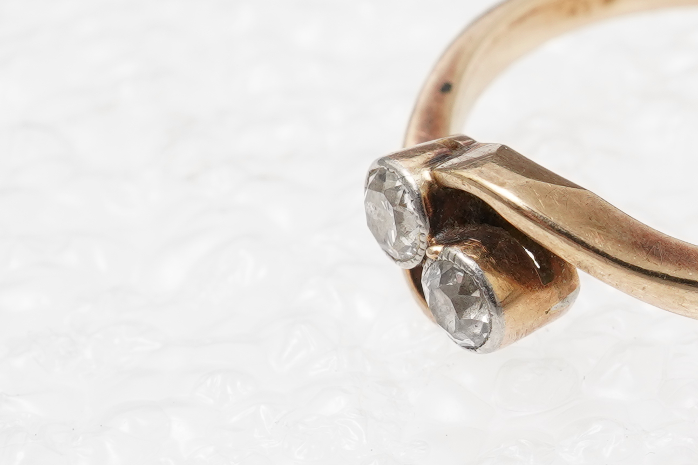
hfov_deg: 14.5
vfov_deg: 10.0
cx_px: 818
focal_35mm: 137
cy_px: 304
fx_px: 2656
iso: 500
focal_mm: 30
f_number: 20
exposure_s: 1/125
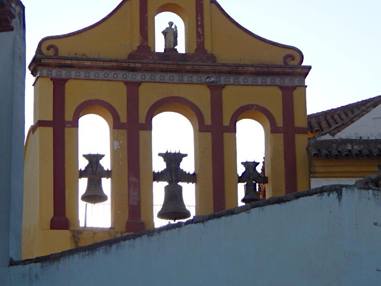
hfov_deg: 10.2
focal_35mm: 193
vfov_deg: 7.7
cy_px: 126
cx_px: 155
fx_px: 2125
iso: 125
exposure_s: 1/800
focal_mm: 23.4
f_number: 4.8
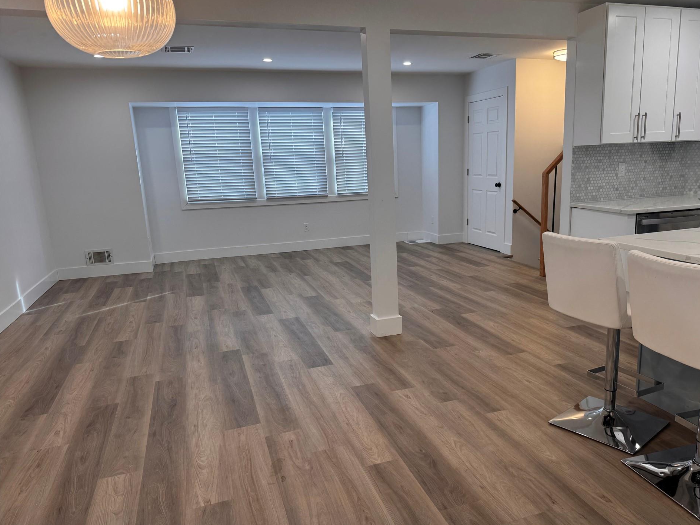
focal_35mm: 26
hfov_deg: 67.2
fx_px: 526
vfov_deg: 53.1
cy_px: 275
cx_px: 378
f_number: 1.78
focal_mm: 6.76
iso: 100
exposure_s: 1/120
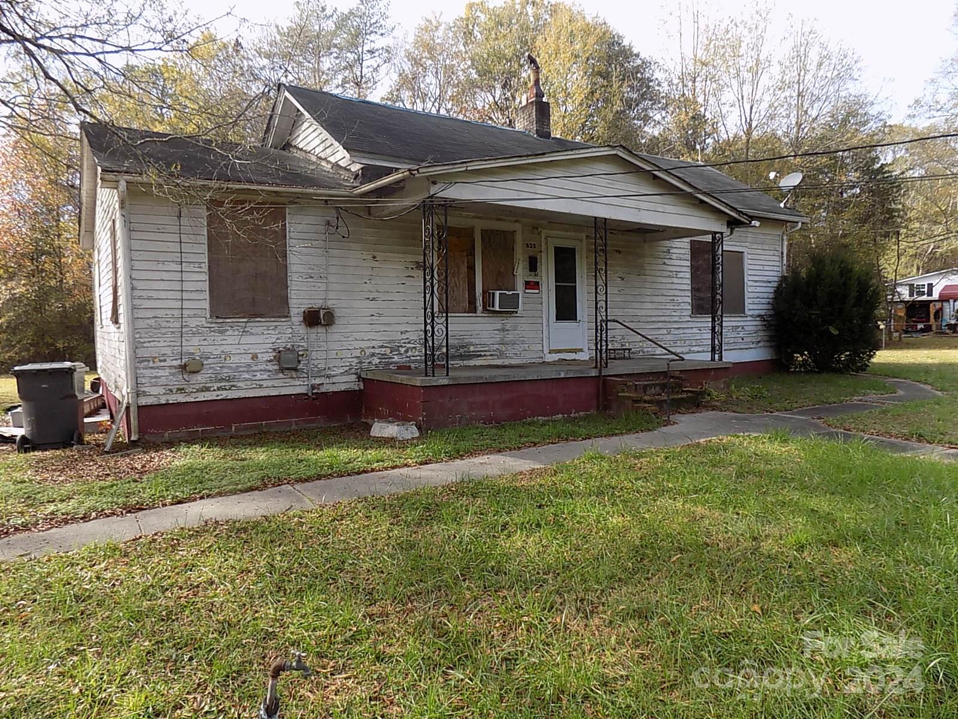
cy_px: 360
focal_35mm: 23
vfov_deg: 58.9
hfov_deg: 73.9
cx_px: 479
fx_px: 637
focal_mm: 4
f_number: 3.1
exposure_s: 1/250
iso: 80
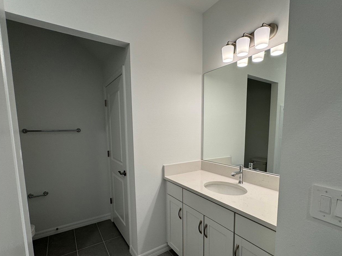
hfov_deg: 87.8
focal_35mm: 18
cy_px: 149
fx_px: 178
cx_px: 173
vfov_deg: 71.1
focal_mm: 2.22
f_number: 2.2
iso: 80
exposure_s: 1/120
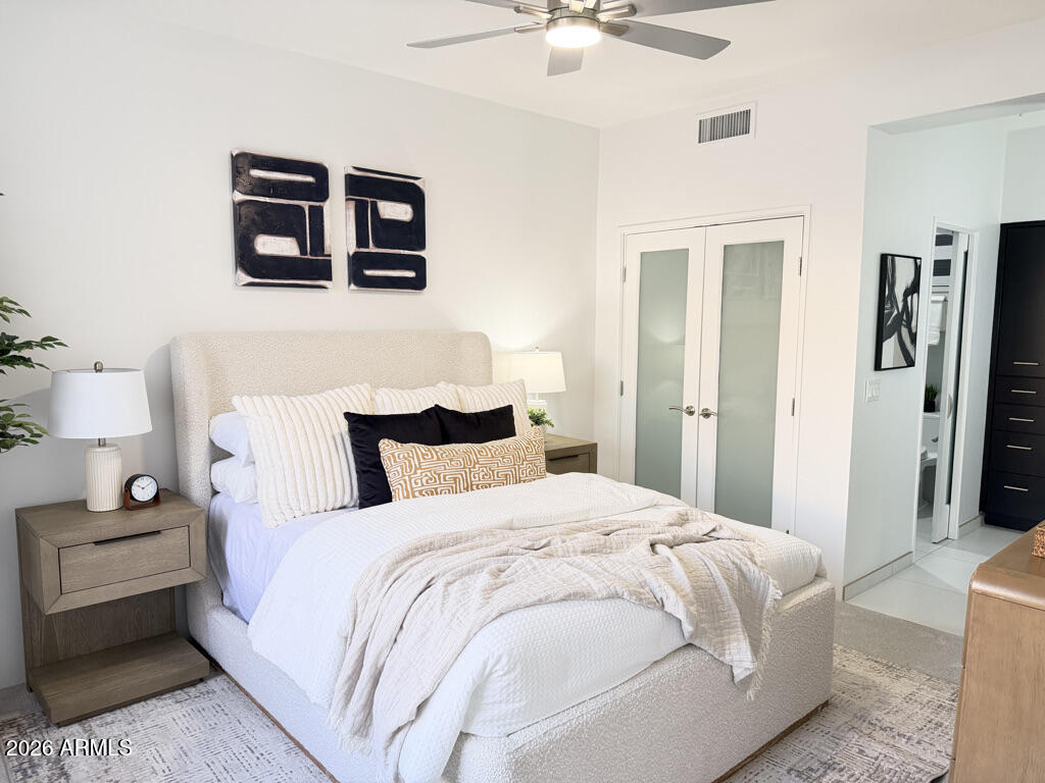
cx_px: 522
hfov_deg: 71.6
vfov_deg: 56.8
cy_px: 392
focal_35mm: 24
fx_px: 725
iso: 320
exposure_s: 1/120
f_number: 1.78
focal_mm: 6.76
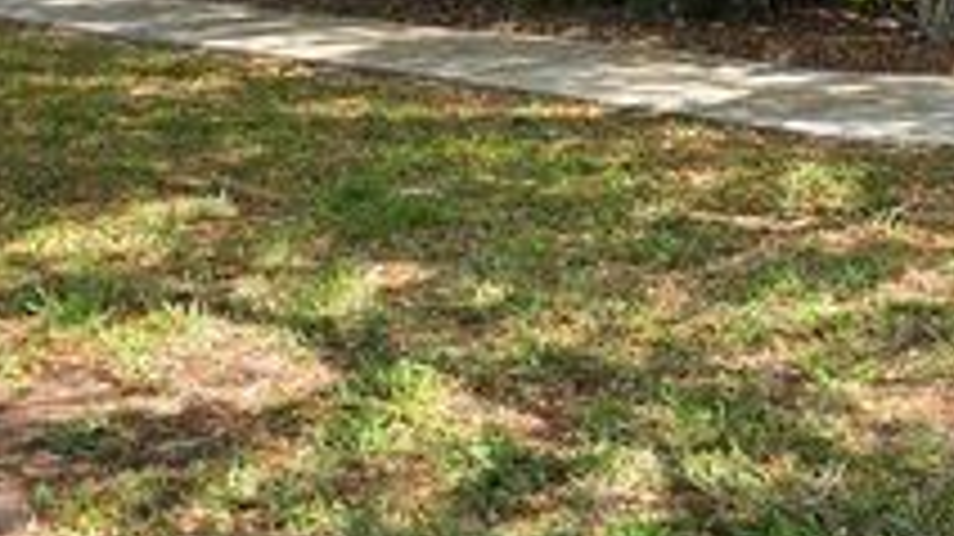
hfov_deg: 25.6
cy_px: -61
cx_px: 936
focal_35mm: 79
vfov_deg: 14.9
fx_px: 1997
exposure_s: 1/2163
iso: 80
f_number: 1.7
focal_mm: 6.3
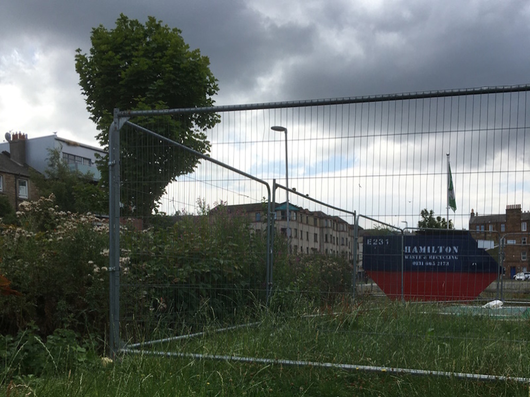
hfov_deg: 61.7
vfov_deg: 48.2
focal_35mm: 29
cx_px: 265
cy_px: 198
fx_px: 444
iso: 25
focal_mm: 4.15
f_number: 2.2
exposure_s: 1/1538
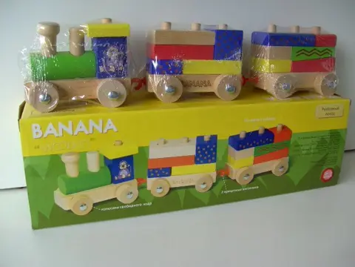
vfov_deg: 38.7
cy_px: 134
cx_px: 178
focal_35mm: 37
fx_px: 379
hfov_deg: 50.1
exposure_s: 1/50
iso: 64
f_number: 2.8
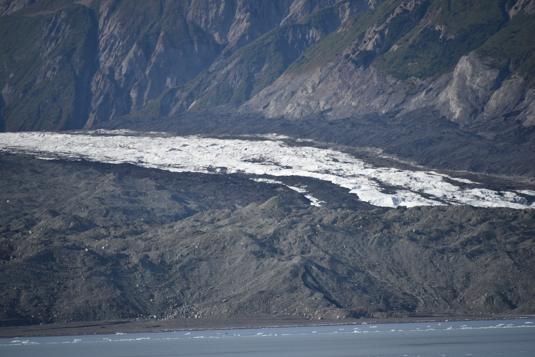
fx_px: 4459
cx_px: 268
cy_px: 178
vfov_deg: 4.6
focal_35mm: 300
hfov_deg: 6.9
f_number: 6.3
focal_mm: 300
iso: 100
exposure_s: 1/640
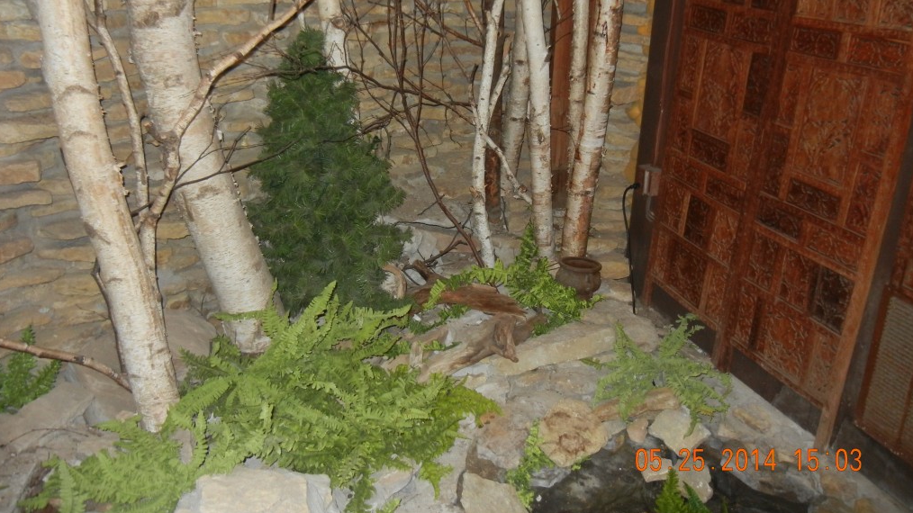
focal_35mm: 33
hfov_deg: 59.5
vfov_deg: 35.4
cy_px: 186
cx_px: 457
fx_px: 799
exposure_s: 1/30
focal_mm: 5.4
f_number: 3.5
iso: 314
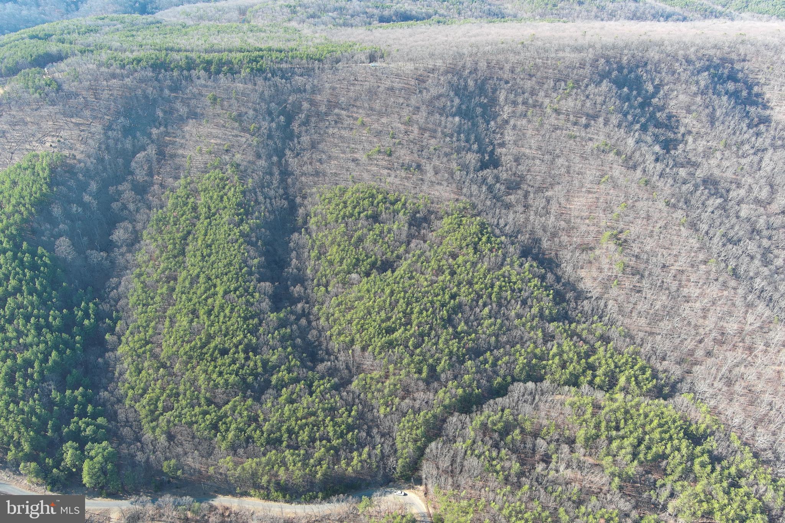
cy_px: 262
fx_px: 632
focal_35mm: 29
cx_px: 392
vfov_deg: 45.0
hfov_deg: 63.7
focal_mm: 10.57
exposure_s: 1/185
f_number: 2.8
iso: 100
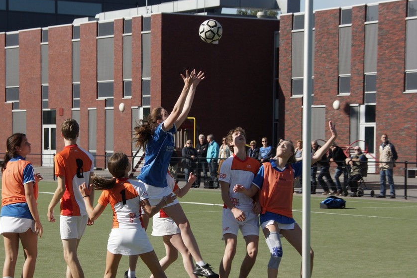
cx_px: 171
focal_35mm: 110
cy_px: 157
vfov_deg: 12.4
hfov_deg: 18.6
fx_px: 1274
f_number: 7.1
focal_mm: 60
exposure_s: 1/800
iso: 200
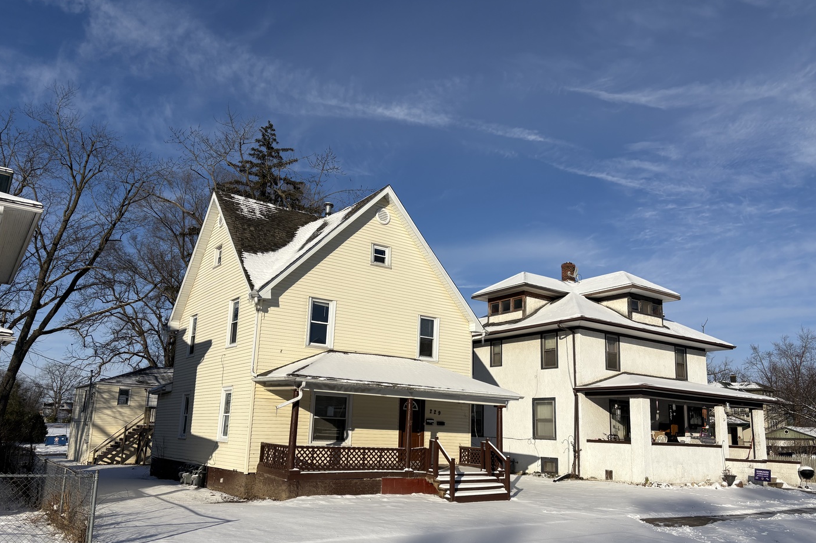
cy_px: 309
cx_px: 410
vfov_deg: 46.3
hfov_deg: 65.5
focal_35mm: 28
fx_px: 635
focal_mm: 5.96
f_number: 1.6
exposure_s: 1/10101
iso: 50
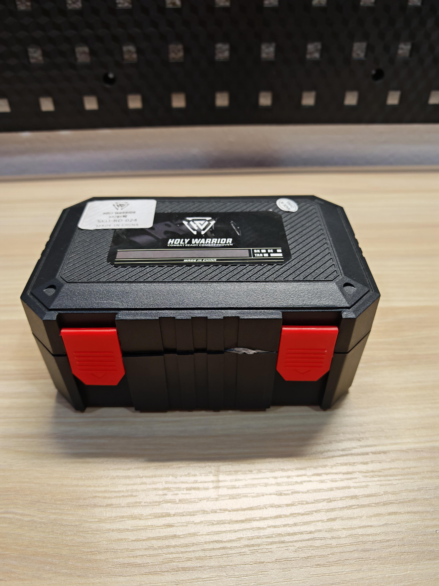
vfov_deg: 71.6
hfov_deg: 56.8
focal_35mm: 24
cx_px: 220
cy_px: 293
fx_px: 406
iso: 125
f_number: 2
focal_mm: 6.83
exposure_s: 1/100
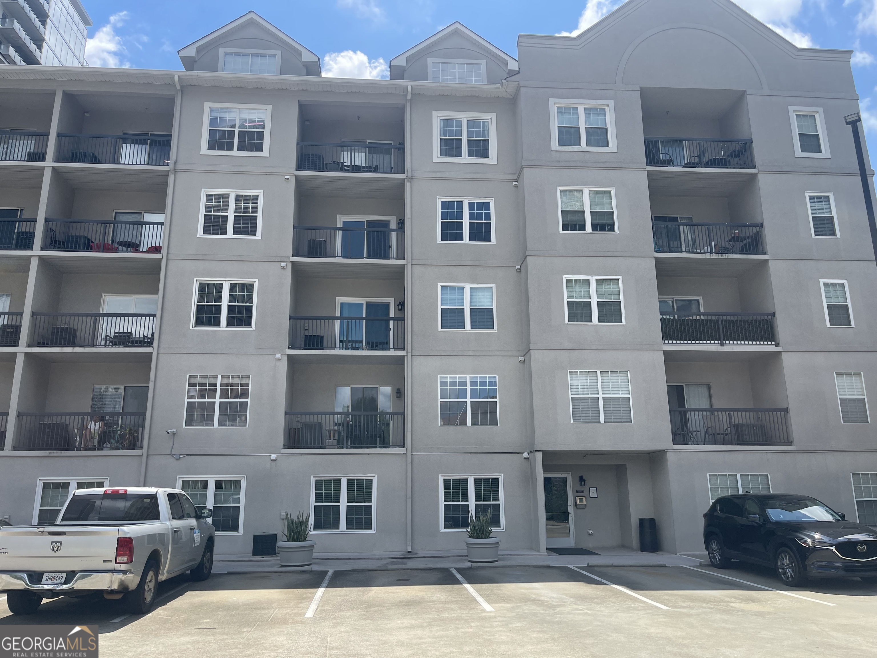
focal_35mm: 25
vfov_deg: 54.9
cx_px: 438
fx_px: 633
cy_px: 329
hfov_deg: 69.4
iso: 32
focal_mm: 5.1
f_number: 1.6
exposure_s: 1/2165
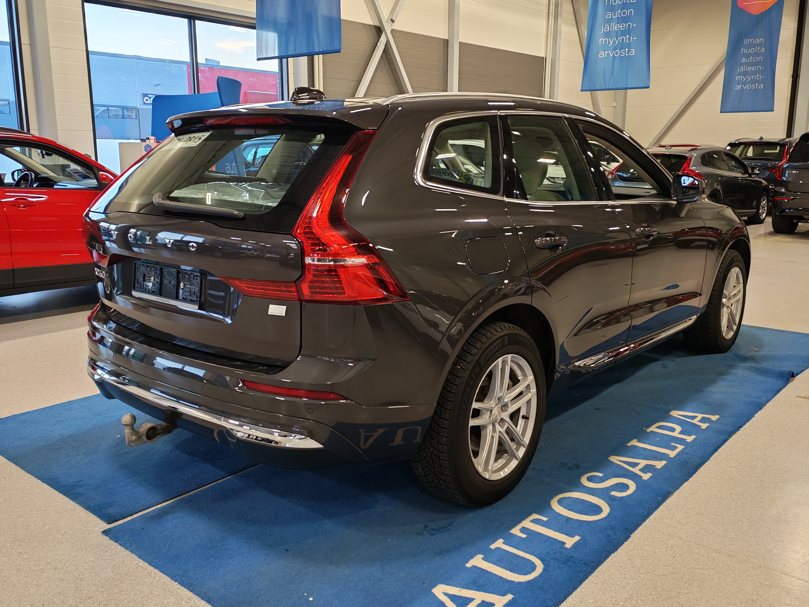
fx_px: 748
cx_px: 404
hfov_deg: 56.8
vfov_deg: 44.2
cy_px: 304
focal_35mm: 32
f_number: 1.9
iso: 126
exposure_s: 1/100
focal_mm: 6.12
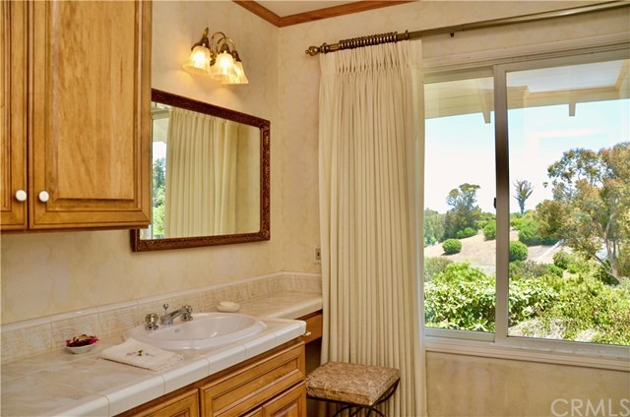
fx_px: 472
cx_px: 315
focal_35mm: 27
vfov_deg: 47.7
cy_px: 208
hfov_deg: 67.5
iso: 100
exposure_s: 1/125
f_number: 5.6
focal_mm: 18
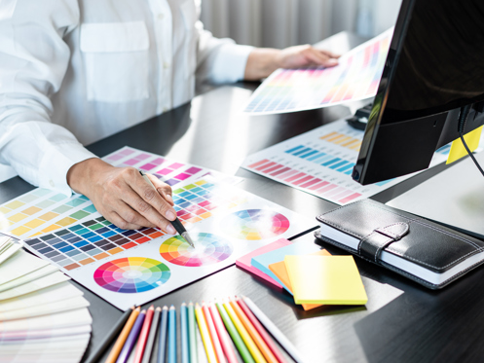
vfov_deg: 21.9
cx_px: 244
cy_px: 195
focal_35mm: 67
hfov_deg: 29.0
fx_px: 937
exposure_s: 1/100
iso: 250
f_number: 2.8
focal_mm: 55
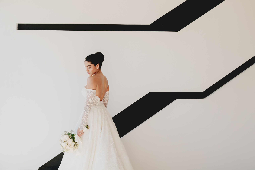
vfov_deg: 37.9
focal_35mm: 35
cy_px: 85
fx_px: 248
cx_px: 128
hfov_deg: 54.4
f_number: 2.8
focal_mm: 35
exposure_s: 1/1600
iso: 200
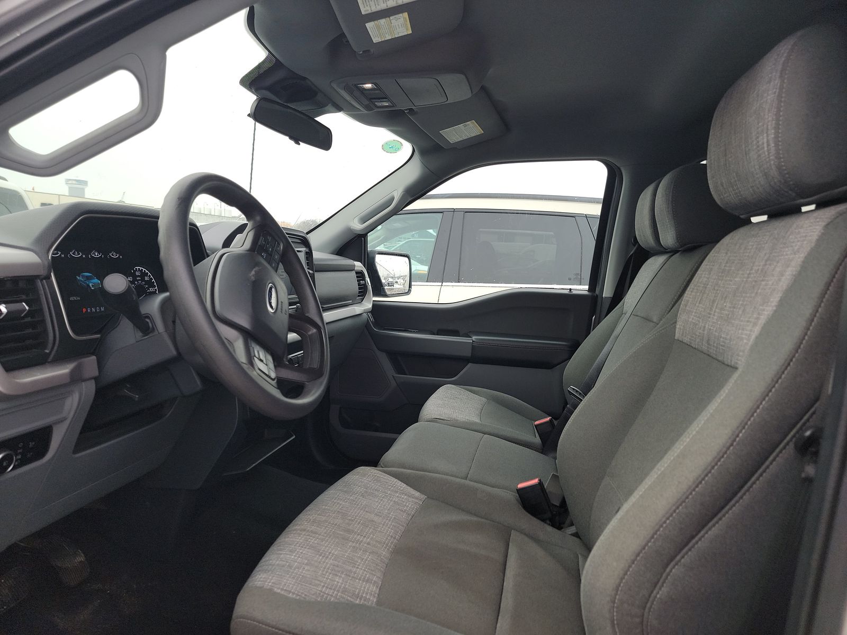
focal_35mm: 24
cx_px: 424
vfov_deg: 56.8
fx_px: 587
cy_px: 318
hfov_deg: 71.6
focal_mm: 6.7
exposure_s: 1/139
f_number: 1.8
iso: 50
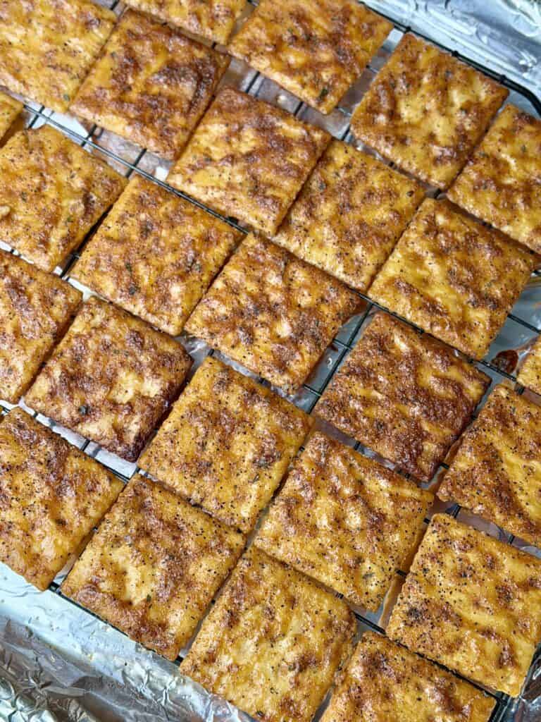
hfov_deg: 30.3
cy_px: 361
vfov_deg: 39.7
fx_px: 1000
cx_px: 270
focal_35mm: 48
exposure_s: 1/196
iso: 100
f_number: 1.78
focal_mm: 6.76
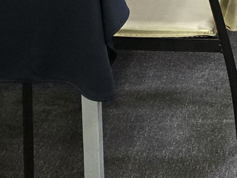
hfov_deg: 12.6
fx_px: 1000
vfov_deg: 8.6
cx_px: 392
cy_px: -340
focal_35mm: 146
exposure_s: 1/120
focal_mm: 5.4
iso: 320
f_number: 1.8
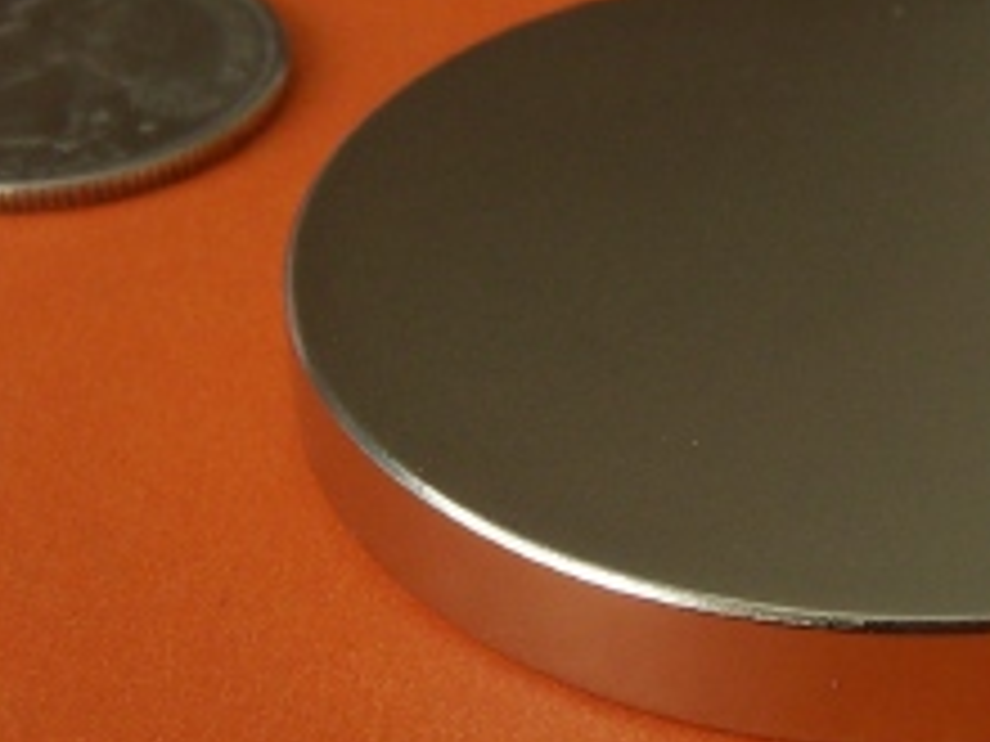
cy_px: 378
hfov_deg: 31.9
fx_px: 1716
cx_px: 662
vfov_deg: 24.4
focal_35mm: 60
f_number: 3.4
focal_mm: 5.5
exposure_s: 1/90
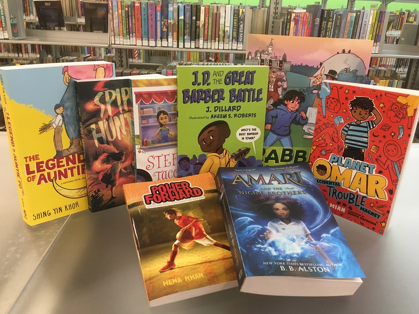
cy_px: 162
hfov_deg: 60.0
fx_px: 363
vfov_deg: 46.8
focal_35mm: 30
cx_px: 209
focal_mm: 4.15
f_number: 2.2
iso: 125
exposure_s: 1/30
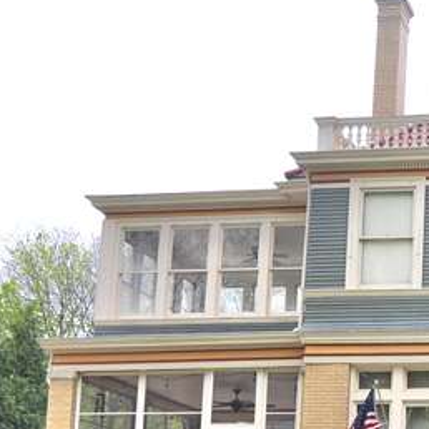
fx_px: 996
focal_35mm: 71
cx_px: 599
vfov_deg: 24.1
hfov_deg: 21.4
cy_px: 313
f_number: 10
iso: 220
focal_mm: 18
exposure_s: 1/250
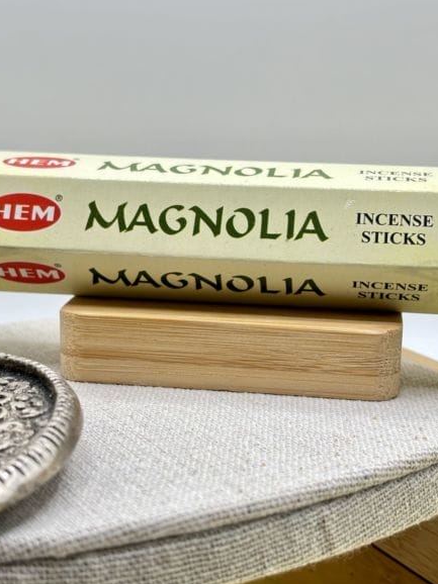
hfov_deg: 24.4
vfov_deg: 32.2
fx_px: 1013
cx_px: 228
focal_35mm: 60
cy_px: 303
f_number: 1.6
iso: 32
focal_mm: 5.96
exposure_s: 1/100
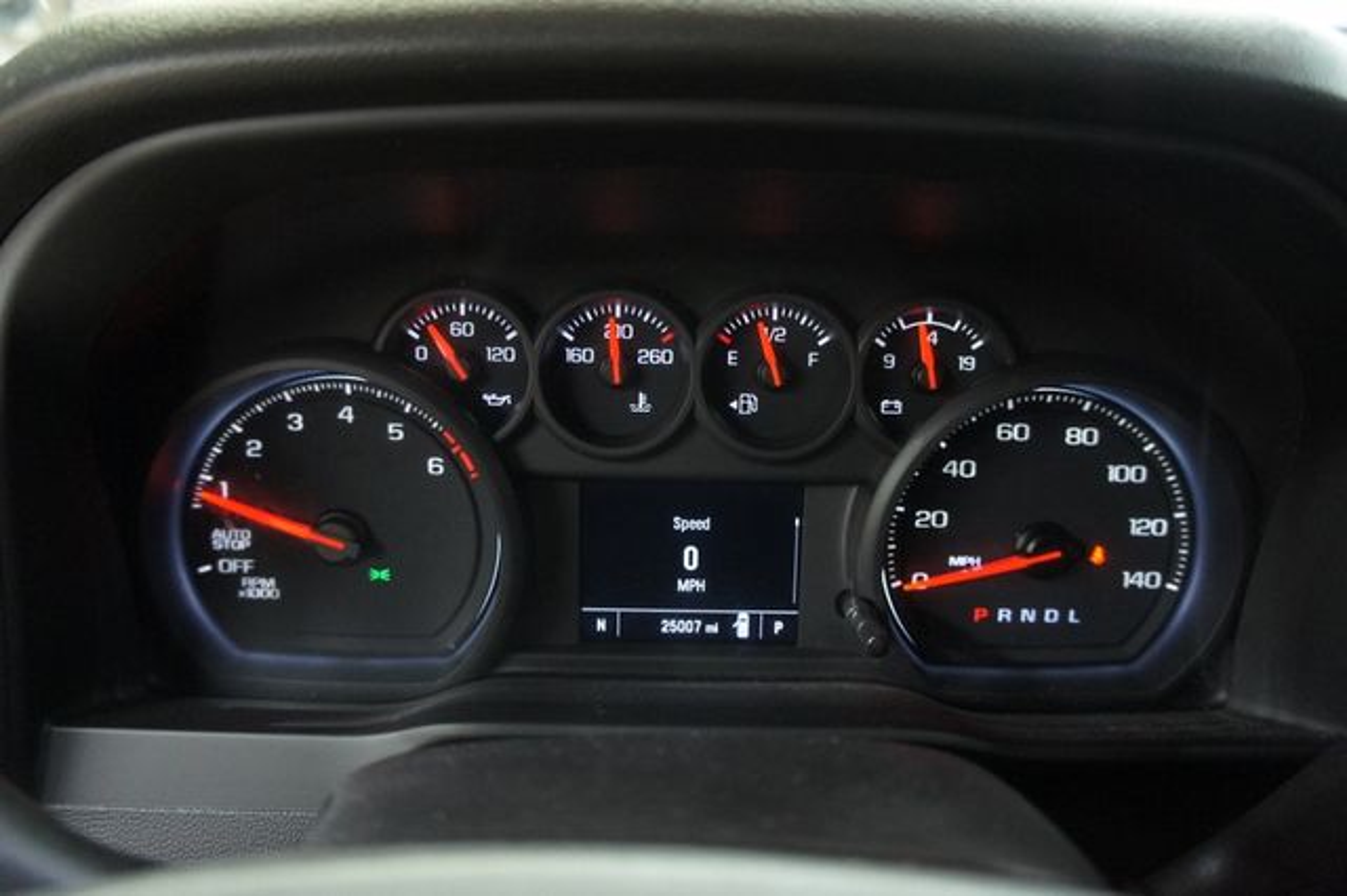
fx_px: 1010
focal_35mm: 27
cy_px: 448
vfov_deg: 47.9
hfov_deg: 67.4
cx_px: 674
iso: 1600
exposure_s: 1/15
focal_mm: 18
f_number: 3.5
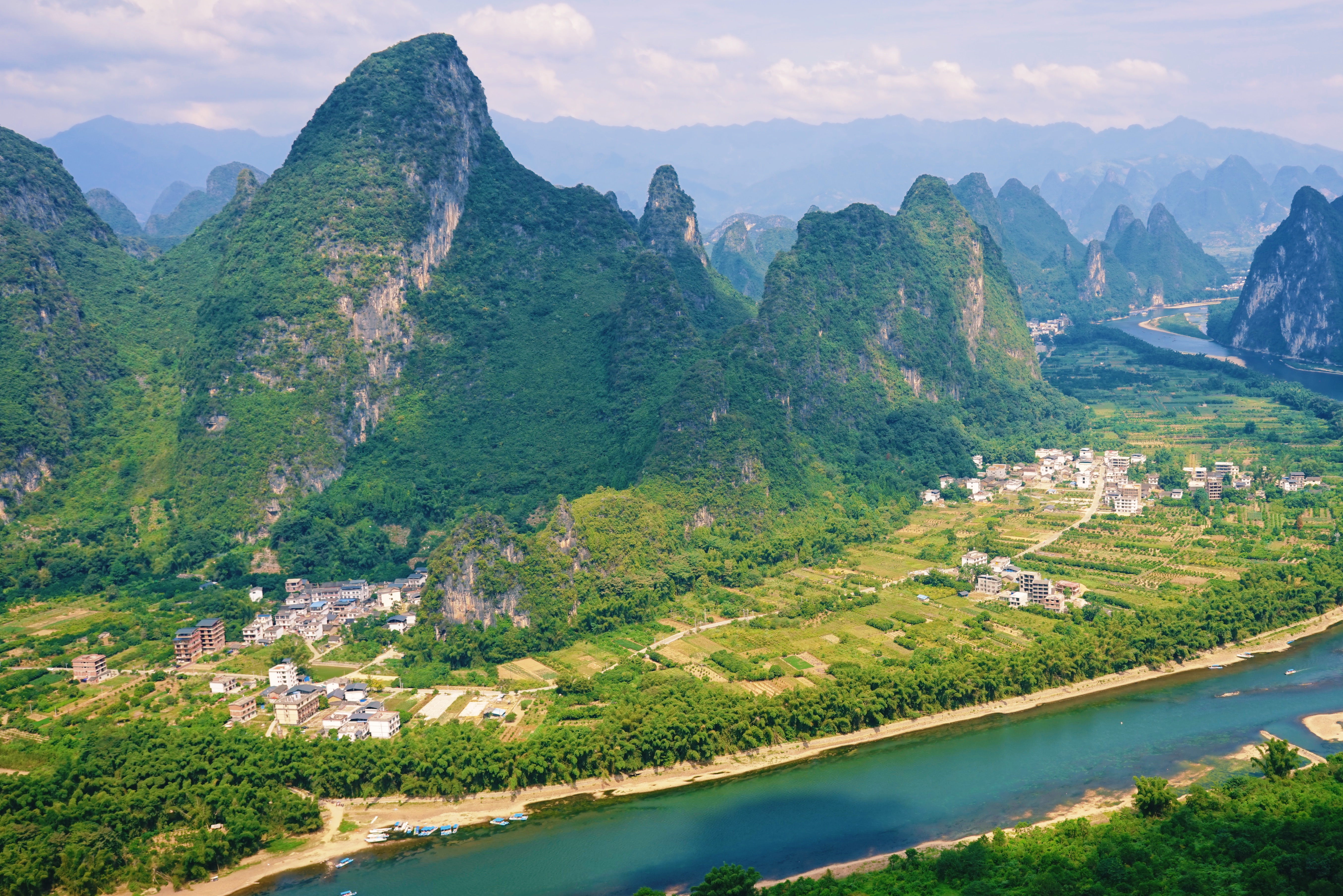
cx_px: 876
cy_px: 499
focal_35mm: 38
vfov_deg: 35.0
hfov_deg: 49.9
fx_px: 1418
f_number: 5.6
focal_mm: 28
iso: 50
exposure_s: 1/320
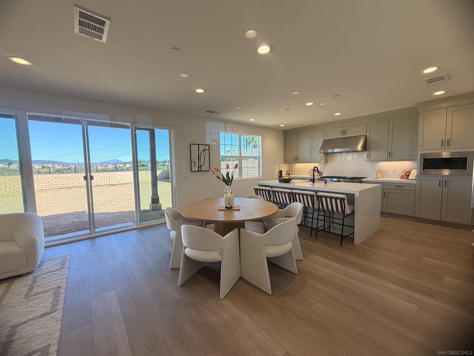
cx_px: 237
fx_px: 192
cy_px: 178
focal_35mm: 14
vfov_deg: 85.7
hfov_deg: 102.1
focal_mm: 2.22
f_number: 2.2
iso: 80
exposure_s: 1/120
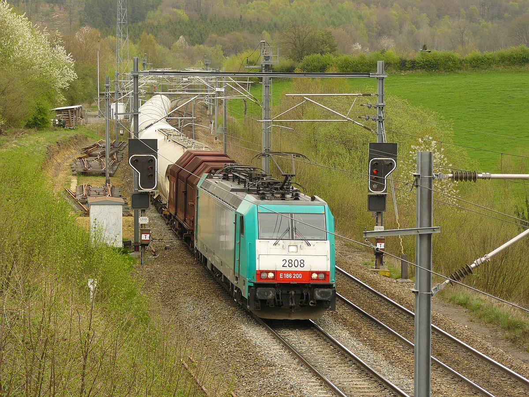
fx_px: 1987
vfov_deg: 11.4
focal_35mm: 130
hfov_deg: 15.2
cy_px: 198
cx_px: 264
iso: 100
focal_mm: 21.6
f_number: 4
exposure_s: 1/160
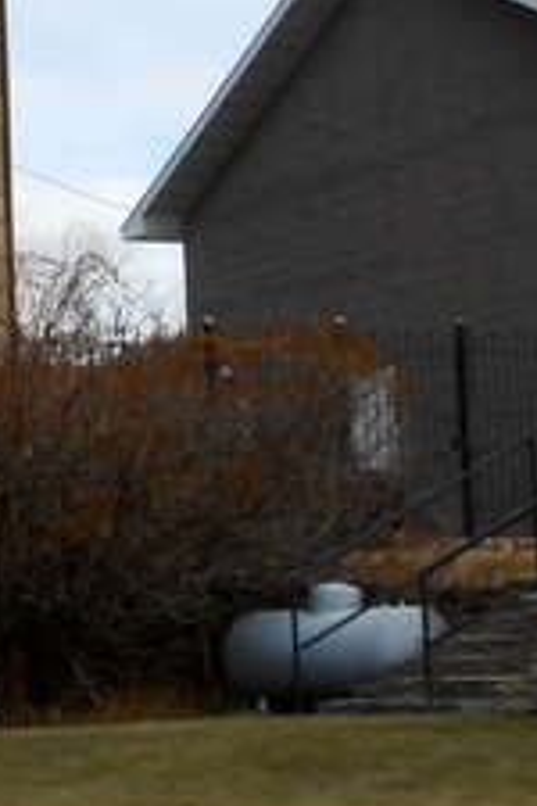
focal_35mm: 126
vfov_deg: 16.2
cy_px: 208
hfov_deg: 9.5
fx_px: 2819
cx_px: -827
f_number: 3.9
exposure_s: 1/400
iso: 80
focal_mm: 6
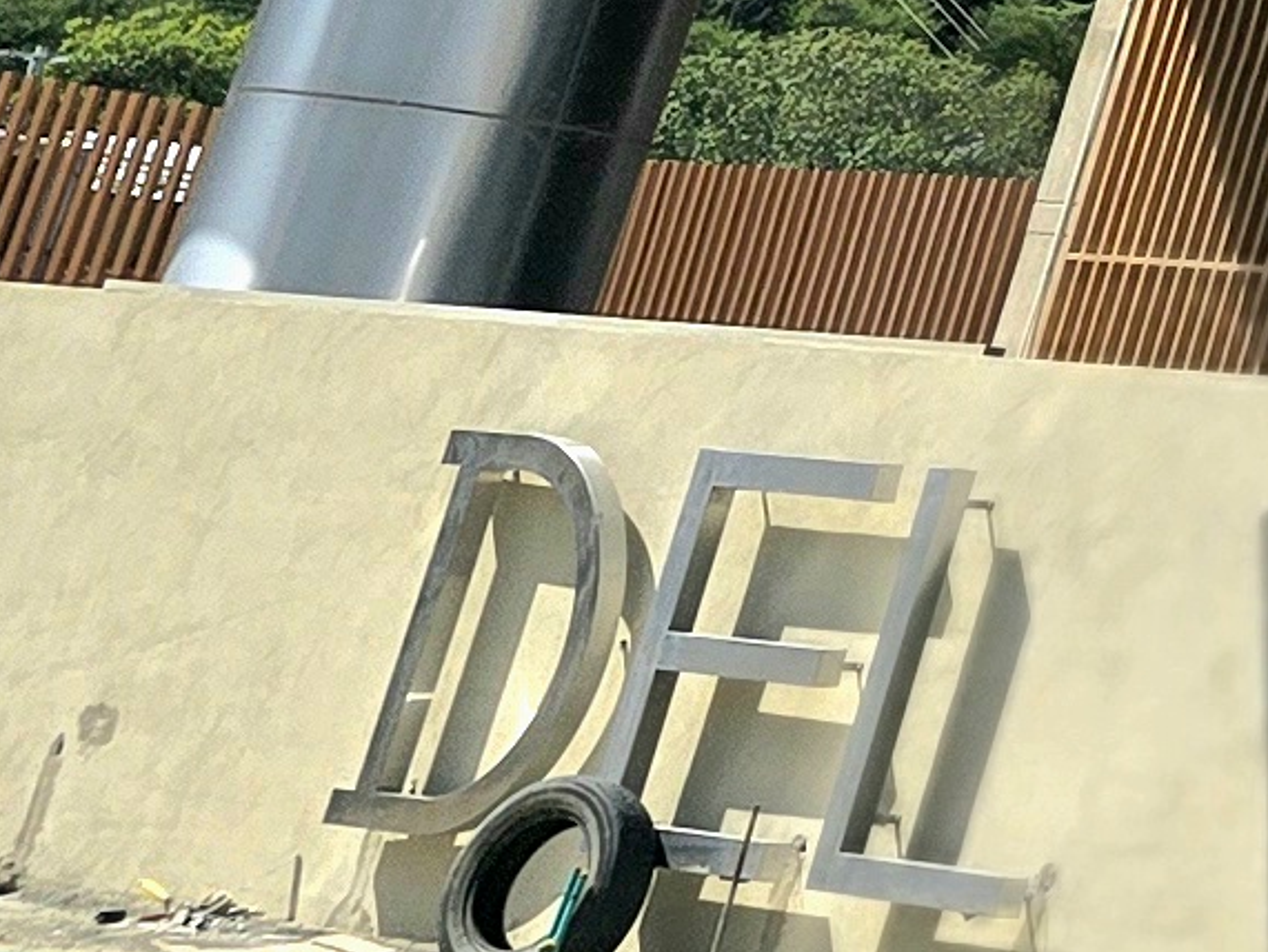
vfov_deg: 8.1
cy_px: -1718
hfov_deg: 9.2
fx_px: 5901
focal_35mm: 161
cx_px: 4099
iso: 12
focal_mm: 6.3
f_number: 1.7
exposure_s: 1/1000
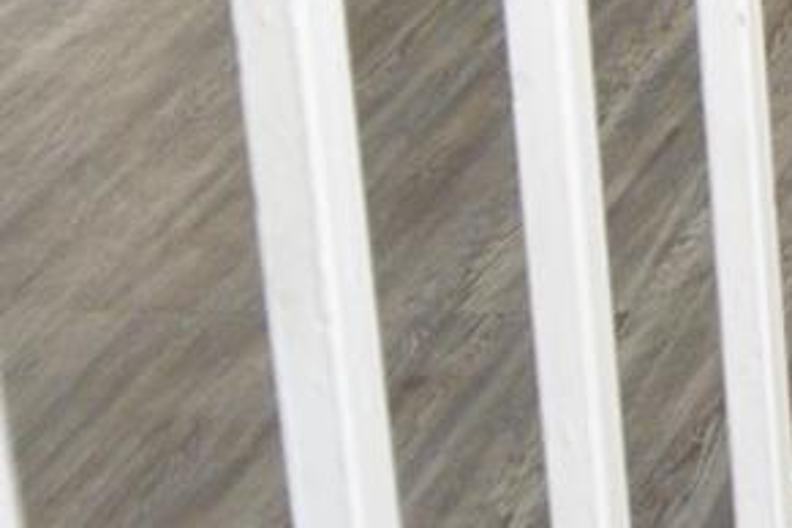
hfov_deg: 15.6
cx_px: 1655
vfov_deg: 11.1
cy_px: -834
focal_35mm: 99
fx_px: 2178
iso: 800
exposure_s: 1/60
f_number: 4
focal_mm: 12
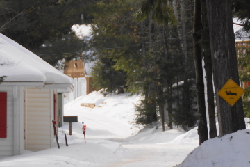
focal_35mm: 375
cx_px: 107
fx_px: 2604
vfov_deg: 3.7
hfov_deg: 5.5
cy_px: 154
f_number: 5.6
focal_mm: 90
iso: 100
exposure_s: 1/160
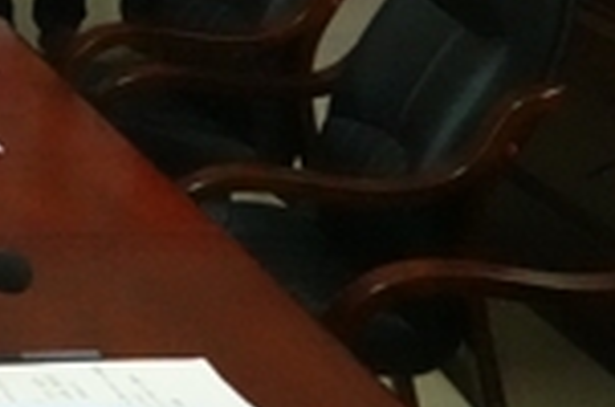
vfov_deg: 8.1
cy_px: -326
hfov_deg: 11.5
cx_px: -591
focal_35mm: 162
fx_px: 2762
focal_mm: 14.69
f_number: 3.5
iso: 6400
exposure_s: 1/200
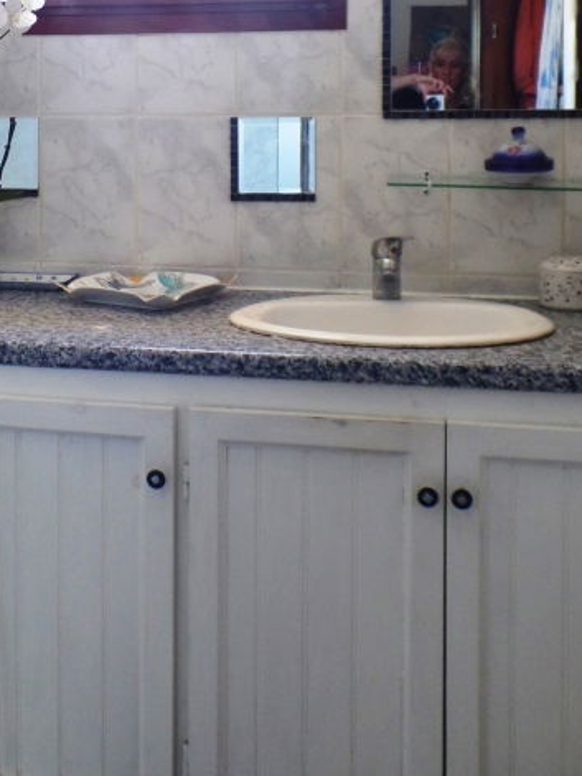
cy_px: 143
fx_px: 1121
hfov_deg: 28.5
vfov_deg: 36.7
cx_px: 125
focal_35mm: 50
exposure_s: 1/30
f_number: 2.8
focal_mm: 4.1
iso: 200
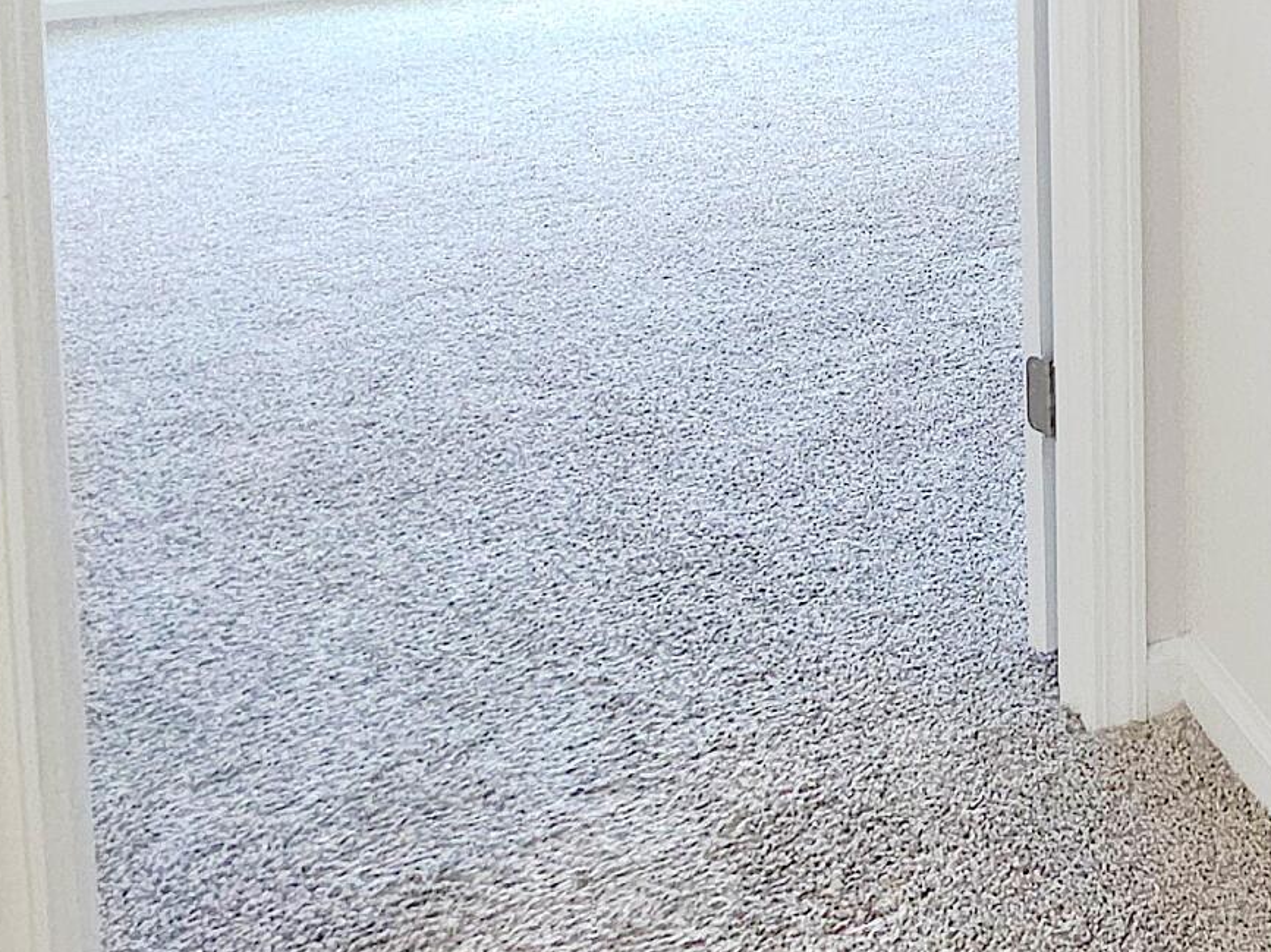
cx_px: 1802
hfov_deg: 29.7
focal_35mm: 45
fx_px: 1652
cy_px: -228
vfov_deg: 27.7
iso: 100
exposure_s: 1/30
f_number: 1.9
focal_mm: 2.2
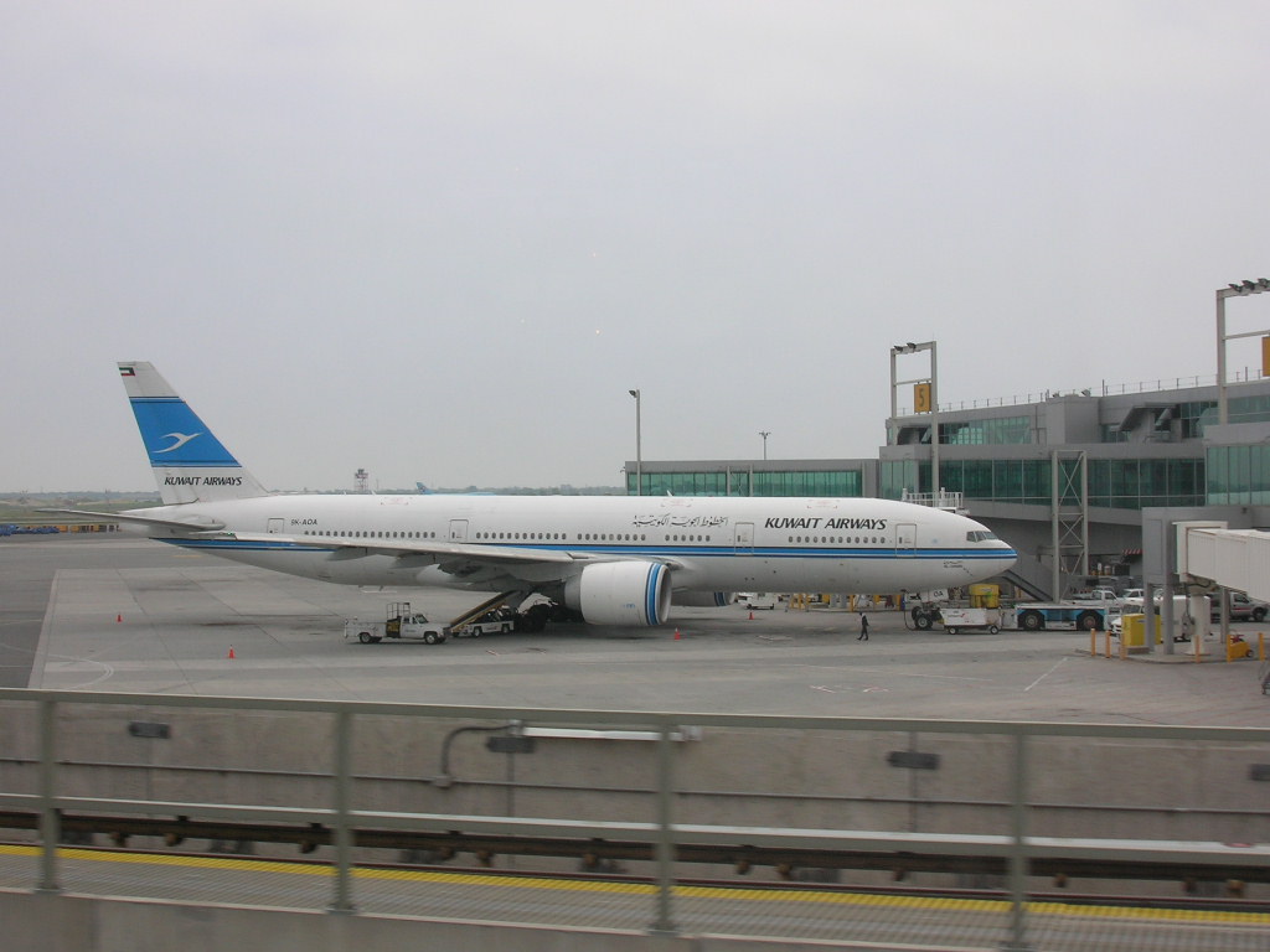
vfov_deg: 25.2
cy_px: 476
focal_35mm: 58
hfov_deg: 33.2
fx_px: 2128
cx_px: 635
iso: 50
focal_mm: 9.7
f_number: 5.9
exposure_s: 1/204
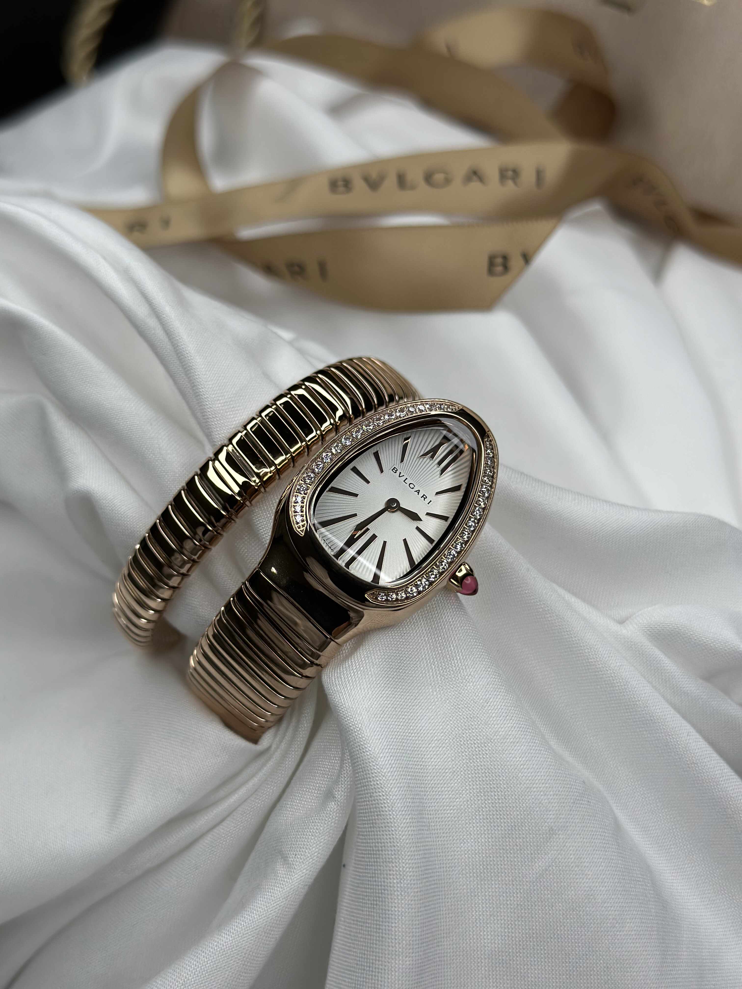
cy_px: 494
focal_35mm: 48
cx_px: 371
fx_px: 1372
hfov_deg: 30.3
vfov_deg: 39.7
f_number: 1.78
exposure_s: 1/1050
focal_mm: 6.86
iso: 80
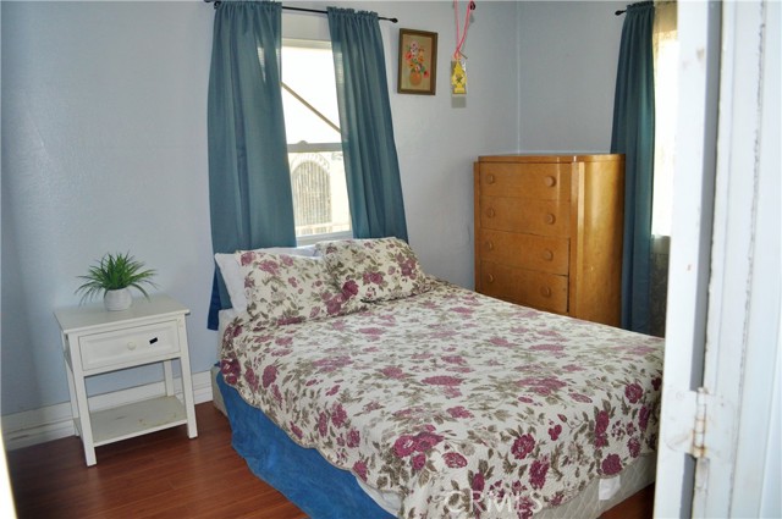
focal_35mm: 27
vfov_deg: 47.8
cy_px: 260
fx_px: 586
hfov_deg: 67.4
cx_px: 391
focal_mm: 18
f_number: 3.5
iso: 500
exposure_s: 1/125
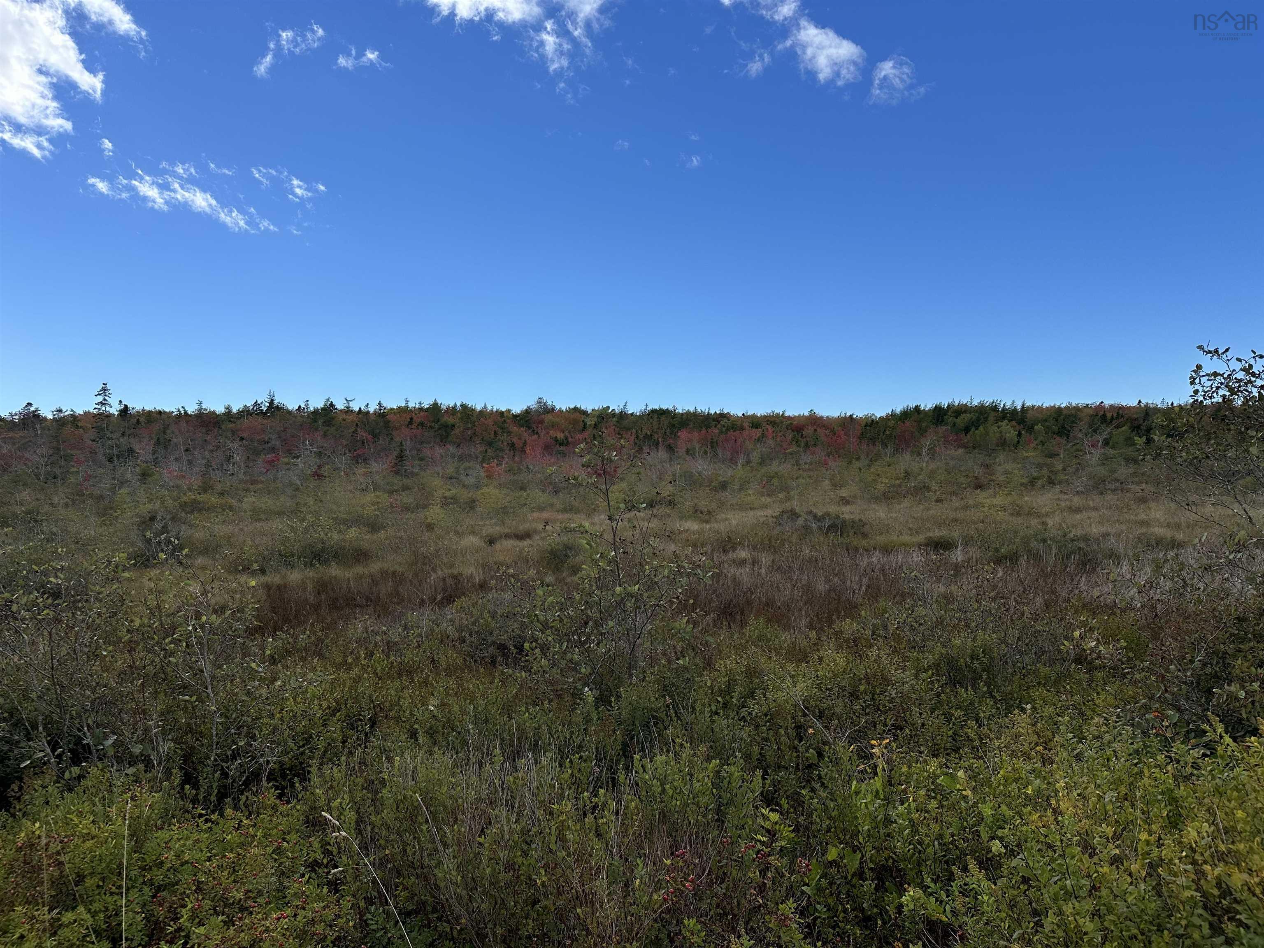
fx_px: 876
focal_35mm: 24
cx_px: 632
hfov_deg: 71.6
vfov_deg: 56.8
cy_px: 474
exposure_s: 1/4184
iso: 80
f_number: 1.78
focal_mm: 6.86
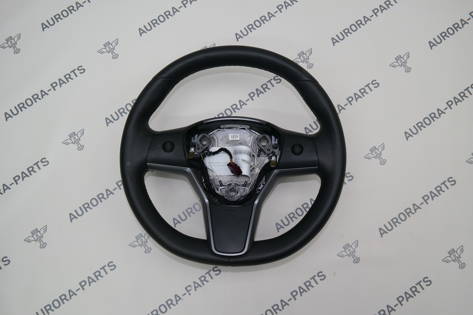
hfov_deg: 61.9
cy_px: 158
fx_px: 394
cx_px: 236
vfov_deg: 43.6
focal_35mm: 30
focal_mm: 20
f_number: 5.6
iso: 200
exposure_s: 1/60
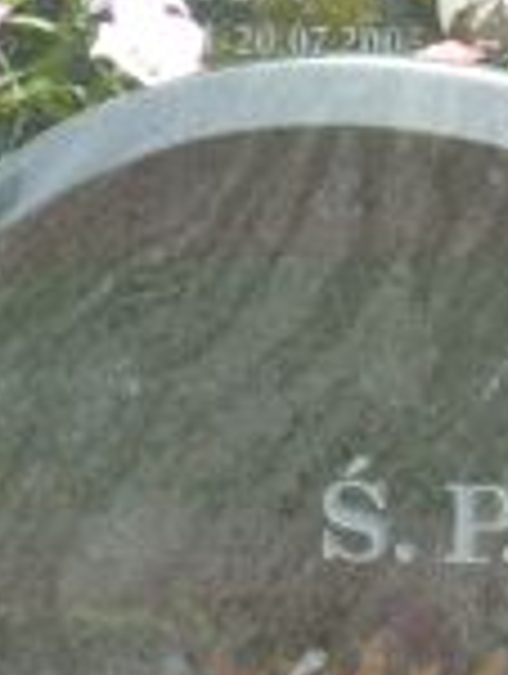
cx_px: 521
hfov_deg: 3.2
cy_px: 1012
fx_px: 9151
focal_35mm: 469
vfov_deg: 4.2
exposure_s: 1/125
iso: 250
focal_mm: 24.1
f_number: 4.5
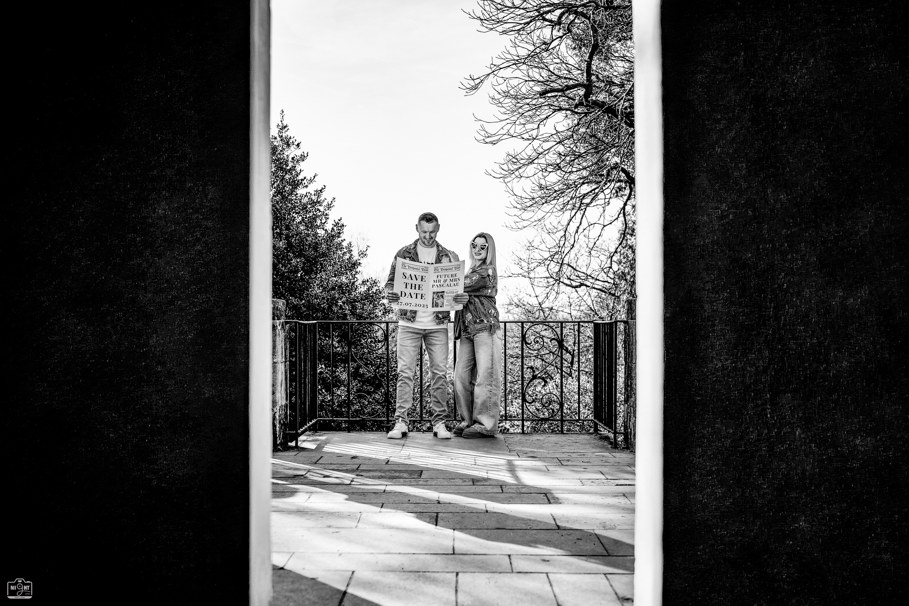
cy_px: 303
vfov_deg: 37.9
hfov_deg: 54.4
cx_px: 454
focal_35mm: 35
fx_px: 884
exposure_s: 1/1000
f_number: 2.5
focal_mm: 35
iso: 100
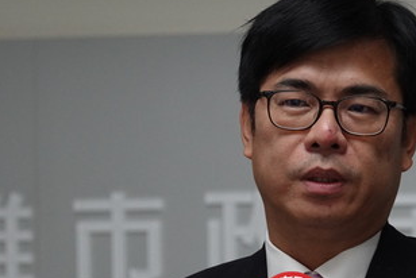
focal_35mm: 358
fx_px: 4141
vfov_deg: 3.8
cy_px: 240
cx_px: 207
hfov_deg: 5.8
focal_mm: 67.46
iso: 1250
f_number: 4
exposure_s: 1/200
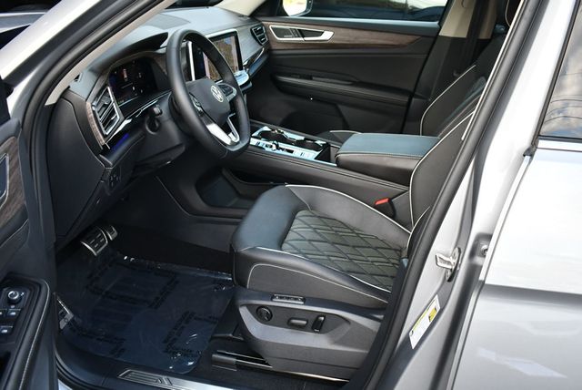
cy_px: 195
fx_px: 583
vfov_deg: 36.9
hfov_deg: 53.1
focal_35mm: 36
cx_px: 291
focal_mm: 18
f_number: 3.5
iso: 450
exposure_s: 1/250
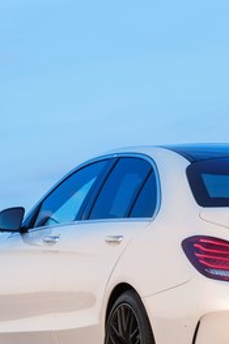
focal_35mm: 303
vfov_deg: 6.8
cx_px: 195
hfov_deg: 4.5
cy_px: 209
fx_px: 2895
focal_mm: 135
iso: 100
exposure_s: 1/40
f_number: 8
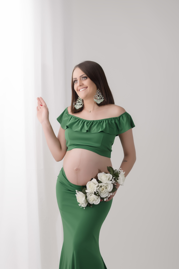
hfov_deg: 11.5
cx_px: 96
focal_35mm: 119
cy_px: 172
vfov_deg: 17.2
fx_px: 888
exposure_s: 1/160
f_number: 2.2
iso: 80
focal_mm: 85
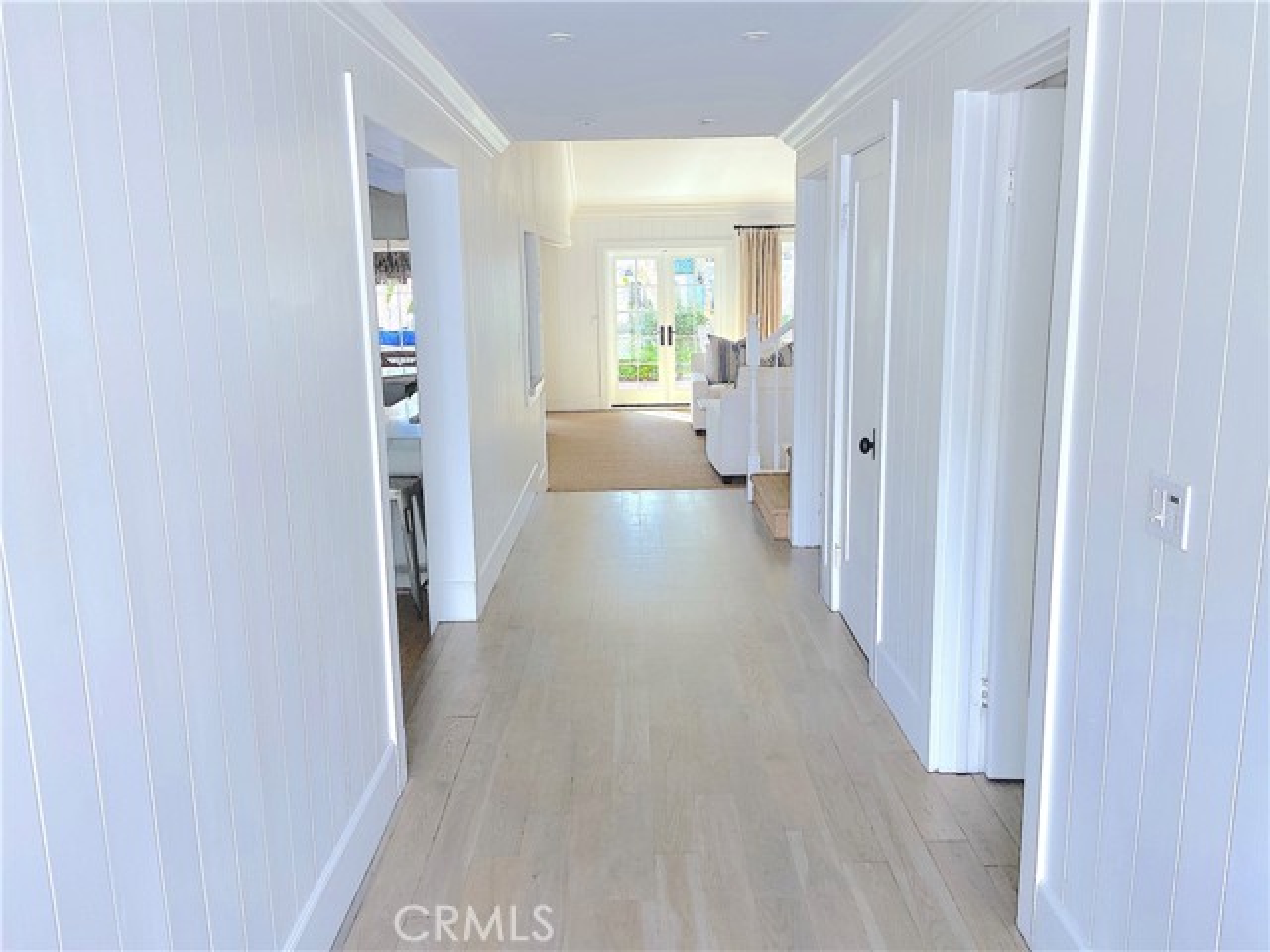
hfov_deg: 67.3
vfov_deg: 53.1
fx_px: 954
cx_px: 635
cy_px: 476
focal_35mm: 26
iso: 100
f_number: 1.8
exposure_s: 1/121
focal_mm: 4.25
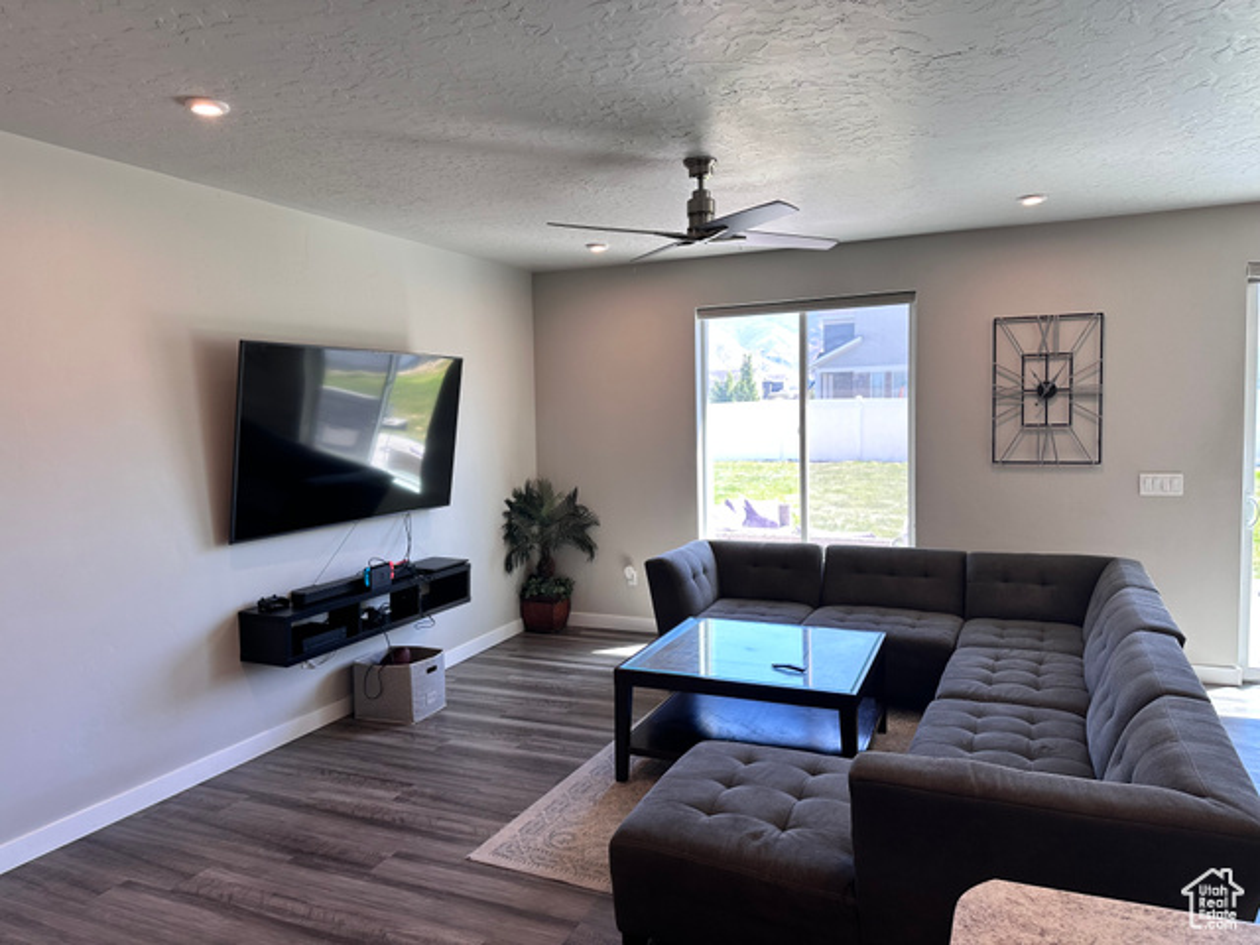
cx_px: 630
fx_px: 874
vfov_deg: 56.8
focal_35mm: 24
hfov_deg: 71.6
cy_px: 472
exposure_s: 1/120
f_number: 1.78
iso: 64
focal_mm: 6.86
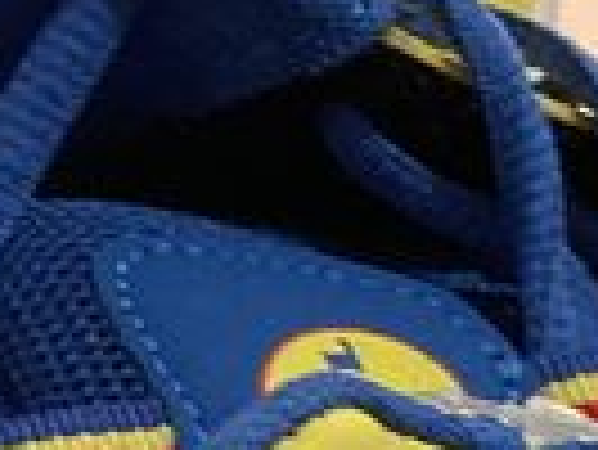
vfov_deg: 7.0
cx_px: -270
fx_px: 3648
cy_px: 315
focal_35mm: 211
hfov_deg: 9.2
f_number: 1.8
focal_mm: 3.99
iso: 250
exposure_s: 1/33
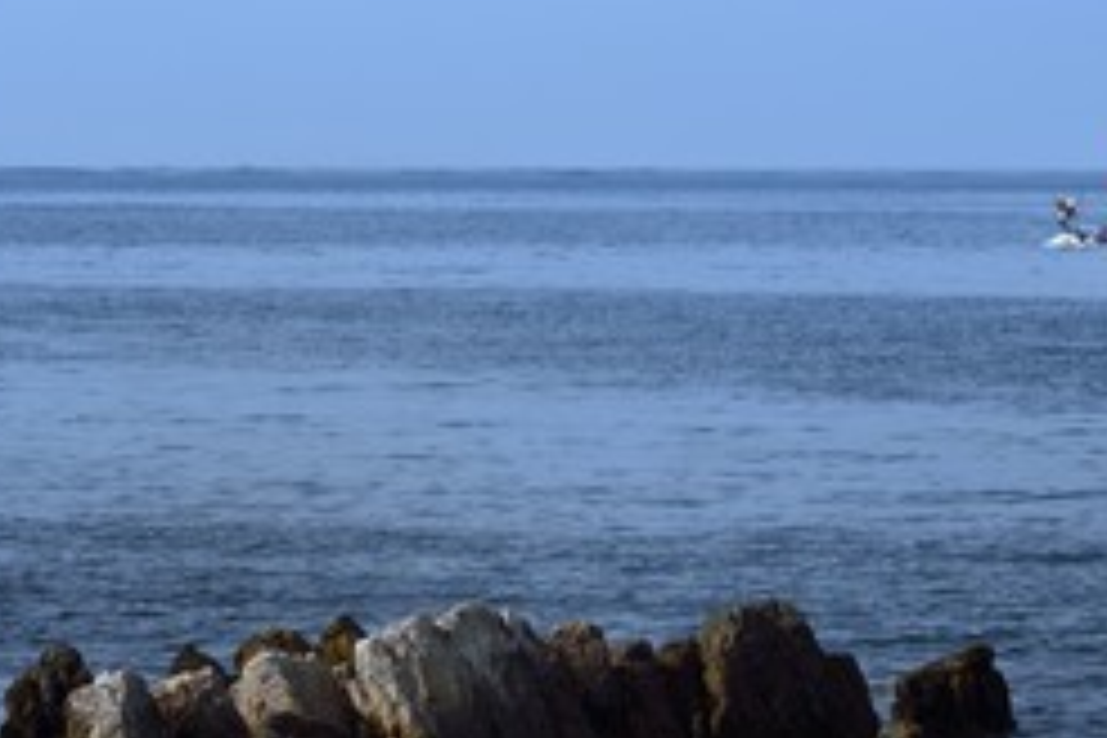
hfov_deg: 6.0
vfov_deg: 4.0
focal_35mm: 342
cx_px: 734
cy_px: 459
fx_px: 10516
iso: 200
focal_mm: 200
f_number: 20
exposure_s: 1/200
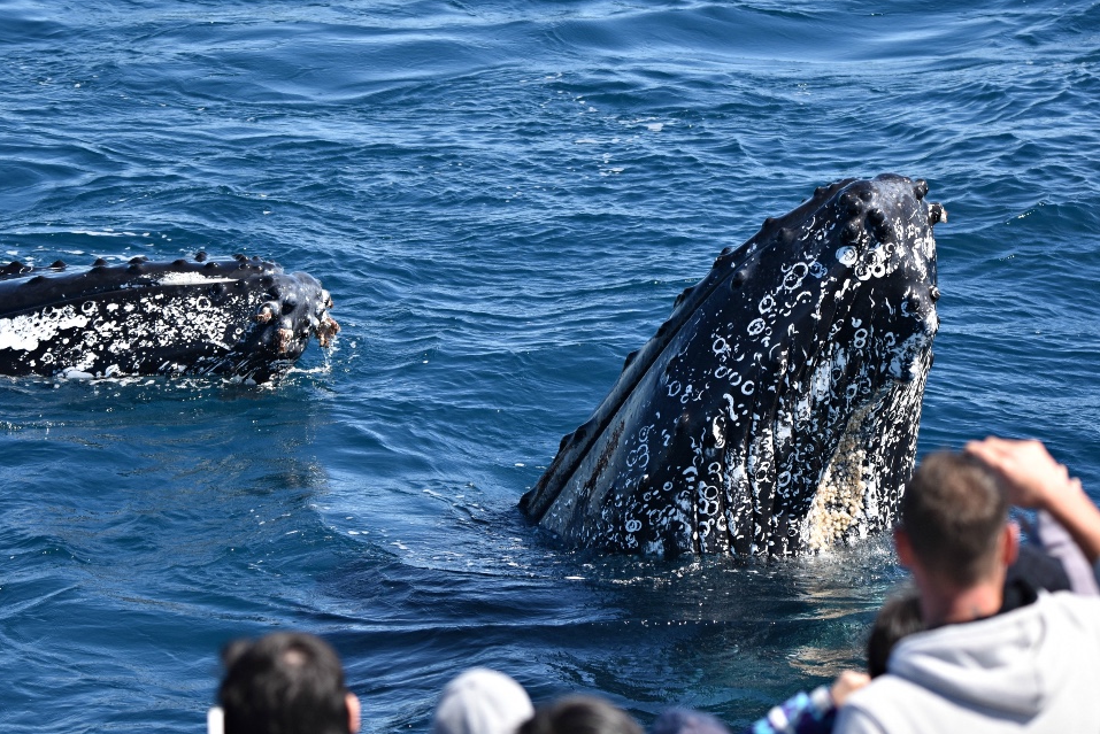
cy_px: 365
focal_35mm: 235
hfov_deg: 8.8
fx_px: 7183
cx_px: 526
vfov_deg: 5.9
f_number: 5.6
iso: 400
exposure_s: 1/1600
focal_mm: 150
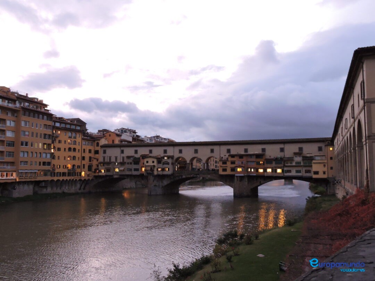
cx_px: 188
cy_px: 140
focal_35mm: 33
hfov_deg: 55.4
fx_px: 357
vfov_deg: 42.9
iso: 800
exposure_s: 1/30
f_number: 4
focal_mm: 5.9
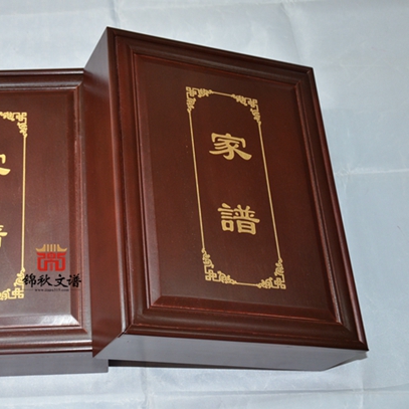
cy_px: 204
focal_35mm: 62
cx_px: 112
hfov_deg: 27.4
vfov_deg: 27.7
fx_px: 829
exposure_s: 1/60
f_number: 4.2
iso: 800
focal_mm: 32
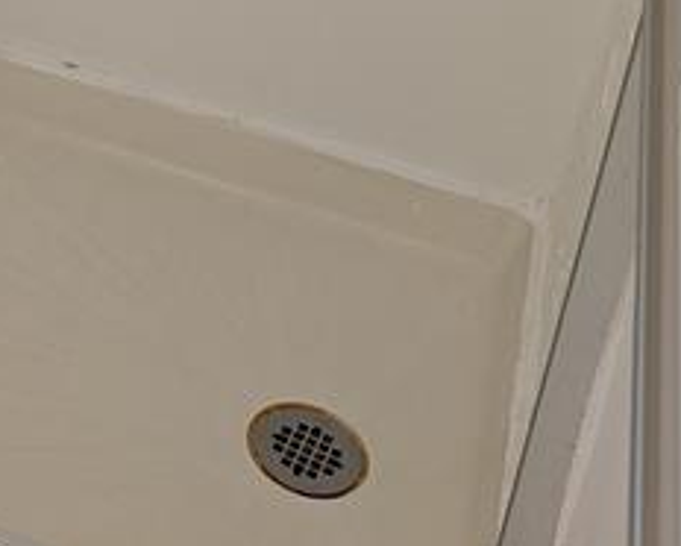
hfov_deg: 21.0
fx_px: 1694
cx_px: -157
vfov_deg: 16.3
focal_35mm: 84
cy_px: -326
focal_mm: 5.43
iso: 195
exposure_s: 1/120
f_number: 1.89
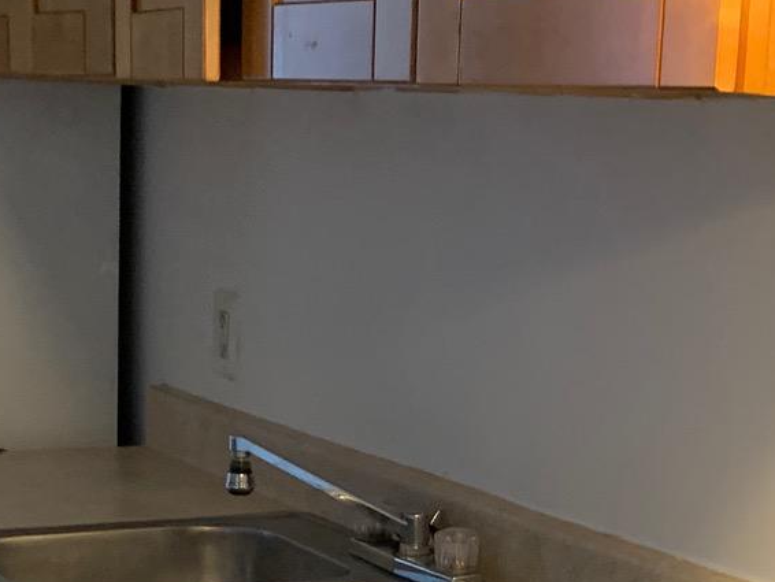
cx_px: 442
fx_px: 2105
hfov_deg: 20.8
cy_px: 666
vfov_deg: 15.3
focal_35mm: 94
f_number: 1.8
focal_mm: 4.25
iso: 125
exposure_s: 1/60
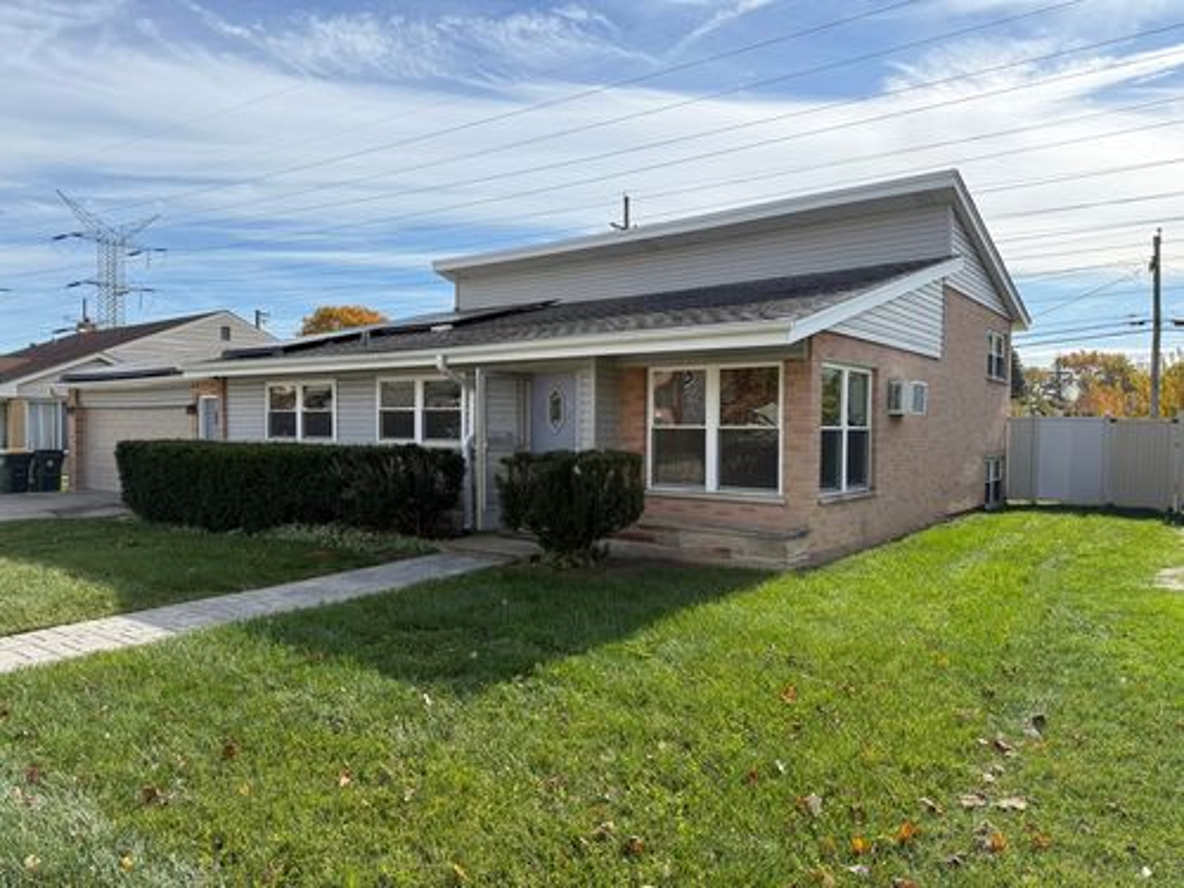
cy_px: 444
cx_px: 592
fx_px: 821
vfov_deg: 56.8
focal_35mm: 24
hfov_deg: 71.6
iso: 100
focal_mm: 6.76
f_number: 1.78
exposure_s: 1/2703
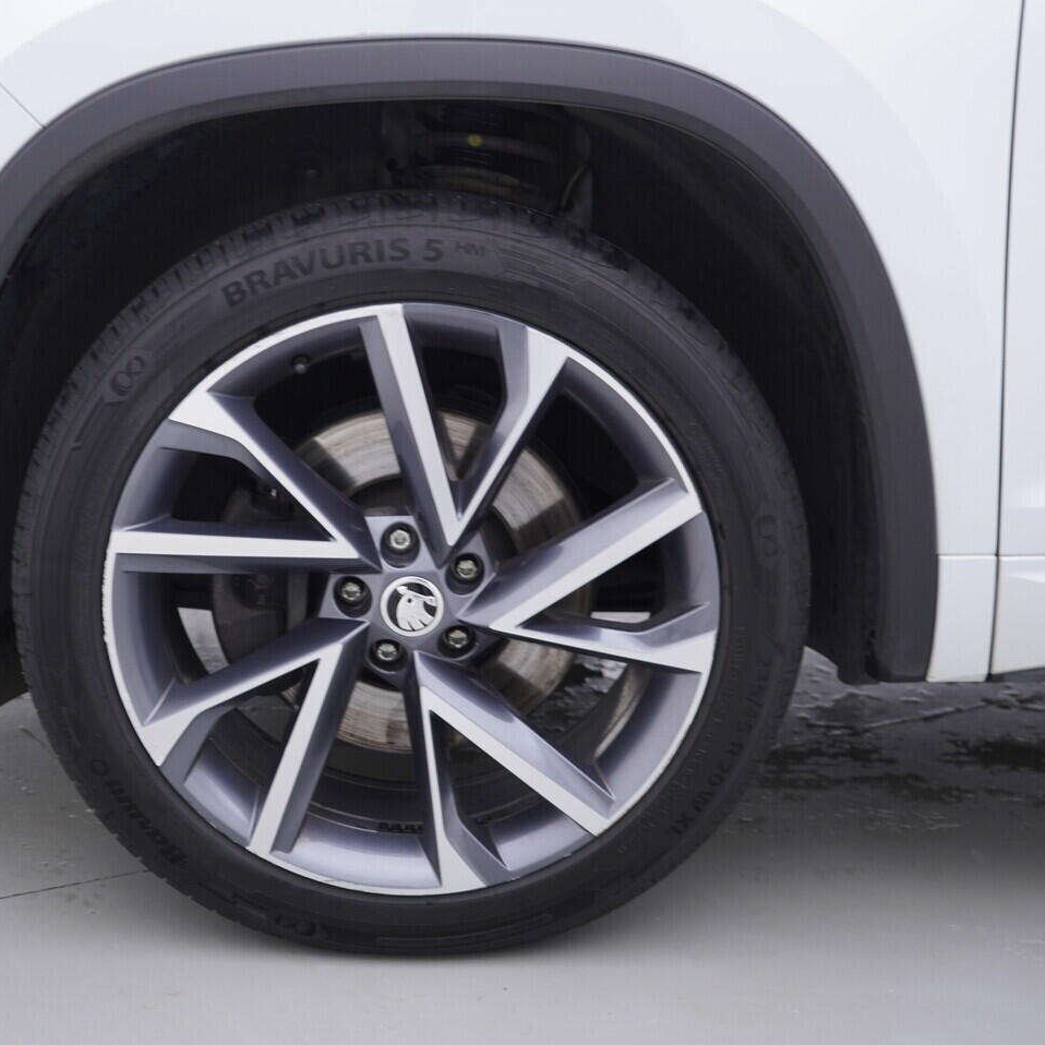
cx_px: 451
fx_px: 1571
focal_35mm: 46
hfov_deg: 36.7
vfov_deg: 36.8
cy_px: 522
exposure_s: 1/50
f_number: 3.2
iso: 125
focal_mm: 24
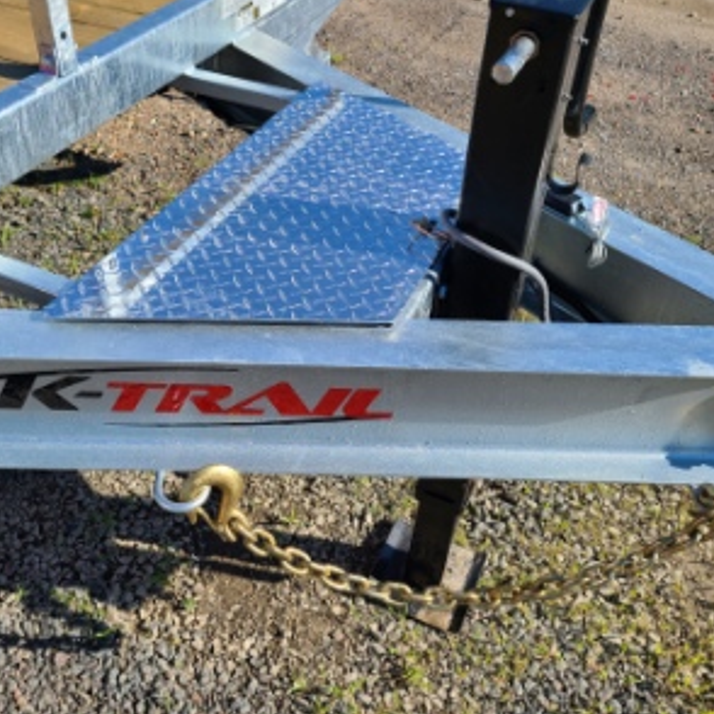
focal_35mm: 35
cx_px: 330
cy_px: 308
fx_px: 817
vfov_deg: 47.1
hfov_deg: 47.2
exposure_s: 1/1654
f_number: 1.8
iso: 40
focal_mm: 5.4
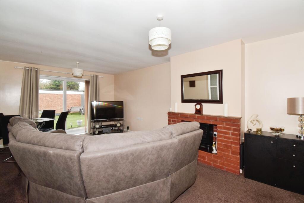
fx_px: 127
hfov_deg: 100.4
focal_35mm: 15
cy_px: 102
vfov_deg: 77.3
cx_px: 152
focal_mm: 10
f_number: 13
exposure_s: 1/60
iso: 1000
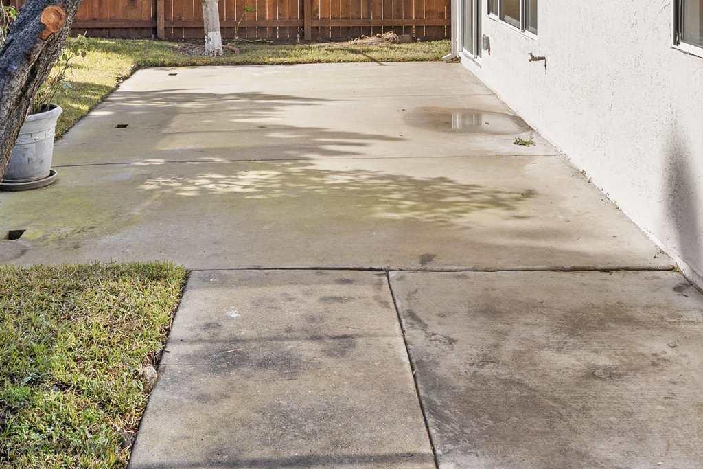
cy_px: -55
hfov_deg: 38.8
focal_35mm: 51
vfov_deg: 24.6
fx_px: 996
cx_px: 308
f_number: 6.3
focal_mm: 17
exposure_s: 1/320
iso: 125
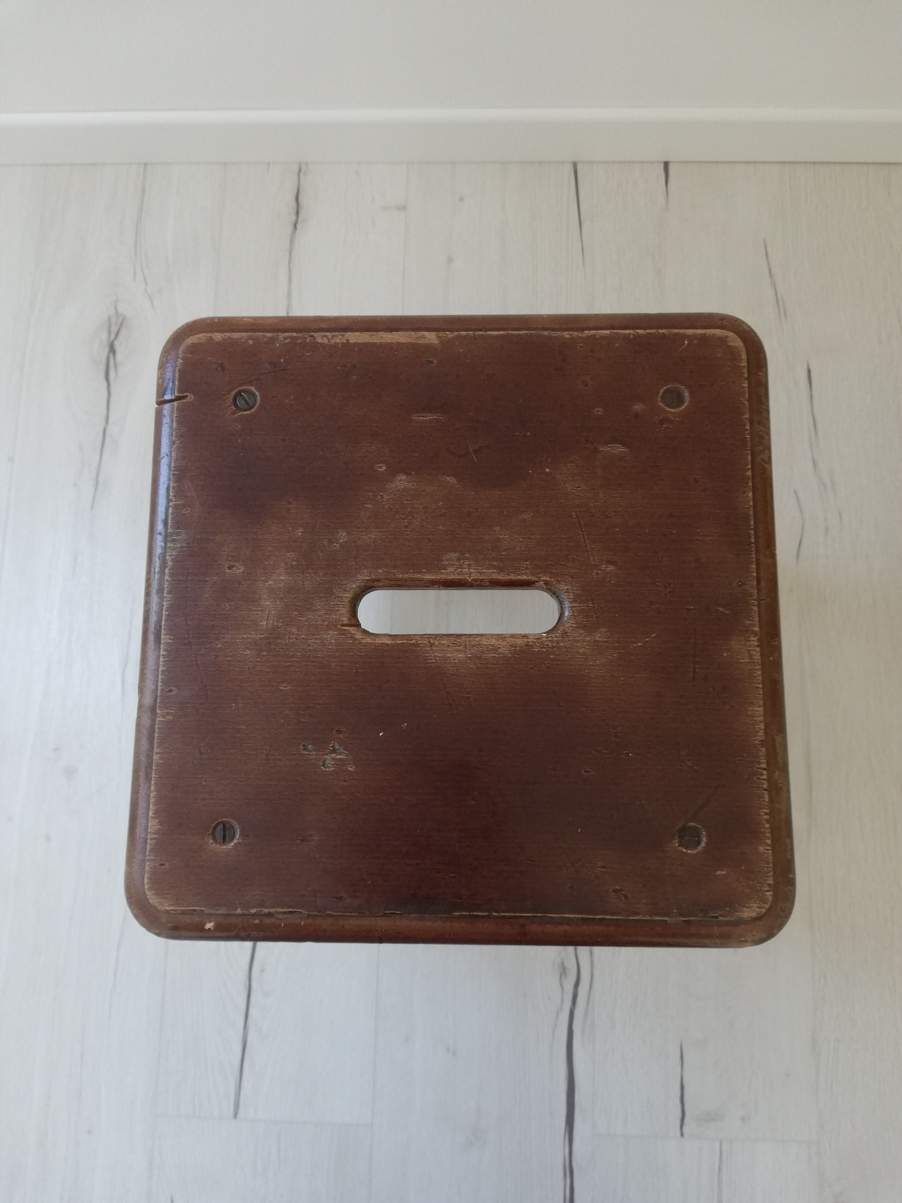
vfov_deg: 67.3
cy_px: 602
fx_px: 903
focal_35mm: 26
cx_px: 451
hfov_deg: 53.1
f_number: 2.2
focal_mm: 3.81
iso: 160
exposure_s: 1/30
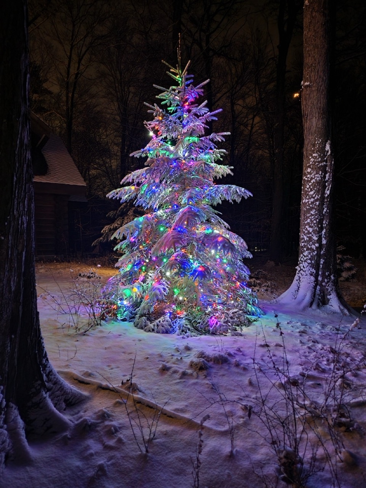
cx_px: 183
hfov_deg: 58.9
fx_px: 324
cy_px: 244
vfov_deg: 73.9
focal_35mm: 23
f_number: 1.8
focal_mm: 5.4
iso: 400
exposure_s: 1/10
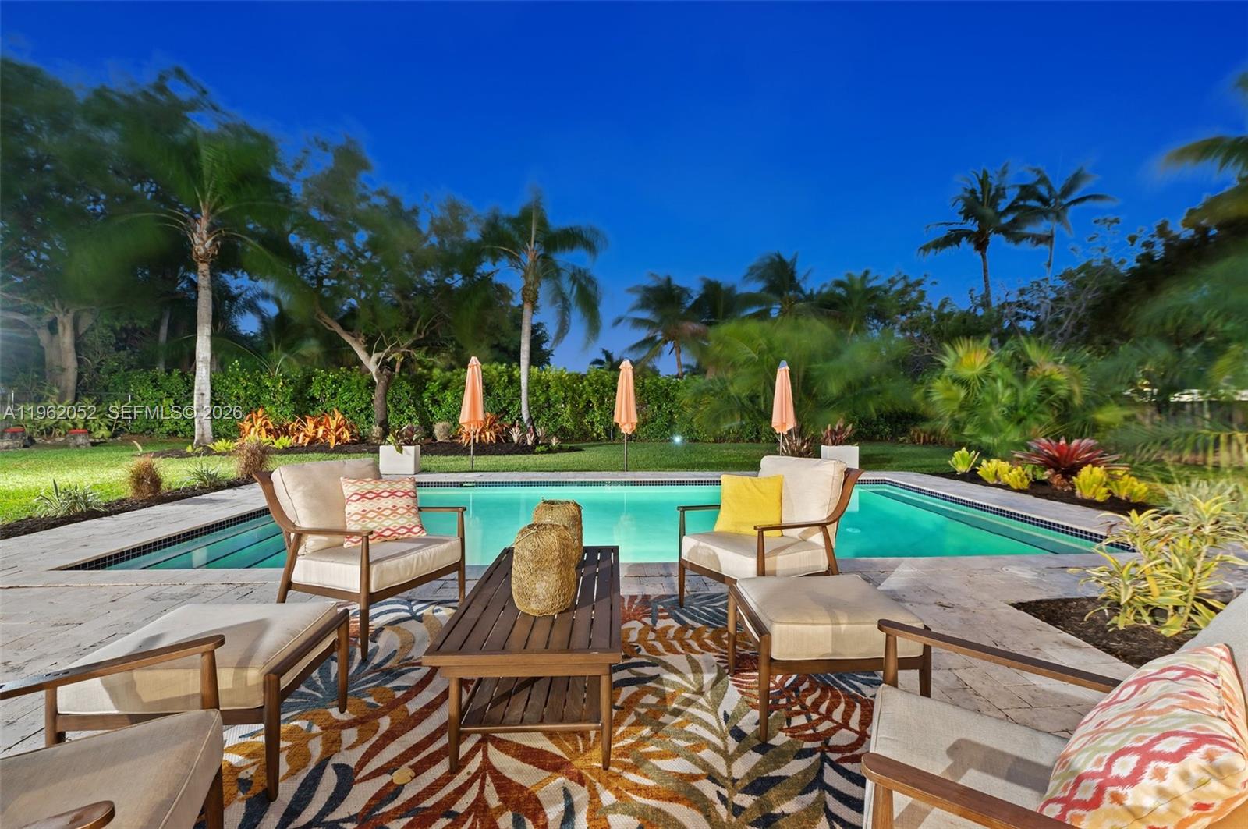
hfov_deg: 104.3
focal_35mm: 14
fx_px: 485
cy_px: 414
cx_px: 624
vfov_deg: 81.1
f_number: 8
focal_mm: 14
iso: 200
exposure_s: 10
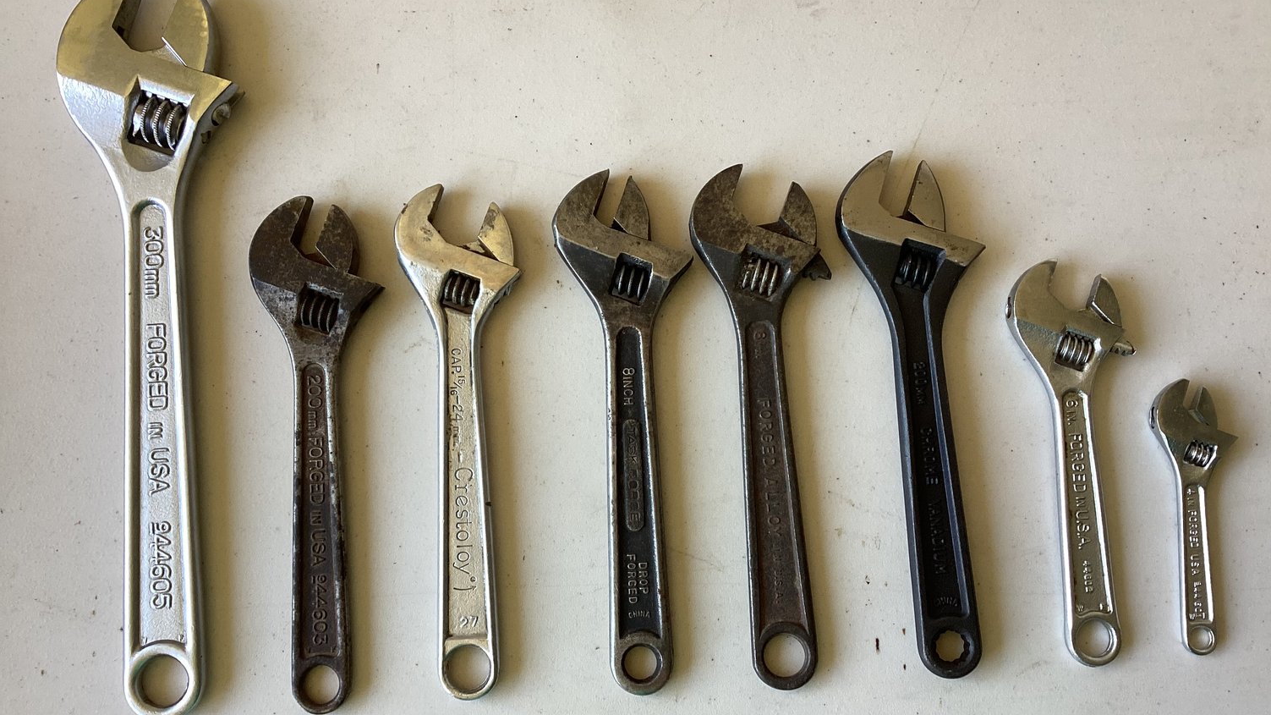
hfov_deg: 58.0
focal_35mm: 34
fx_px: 1146
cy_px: 356
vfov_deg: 34.6
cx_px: 639
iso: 80
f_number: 2.4
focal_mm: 3.3
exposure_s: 1/120
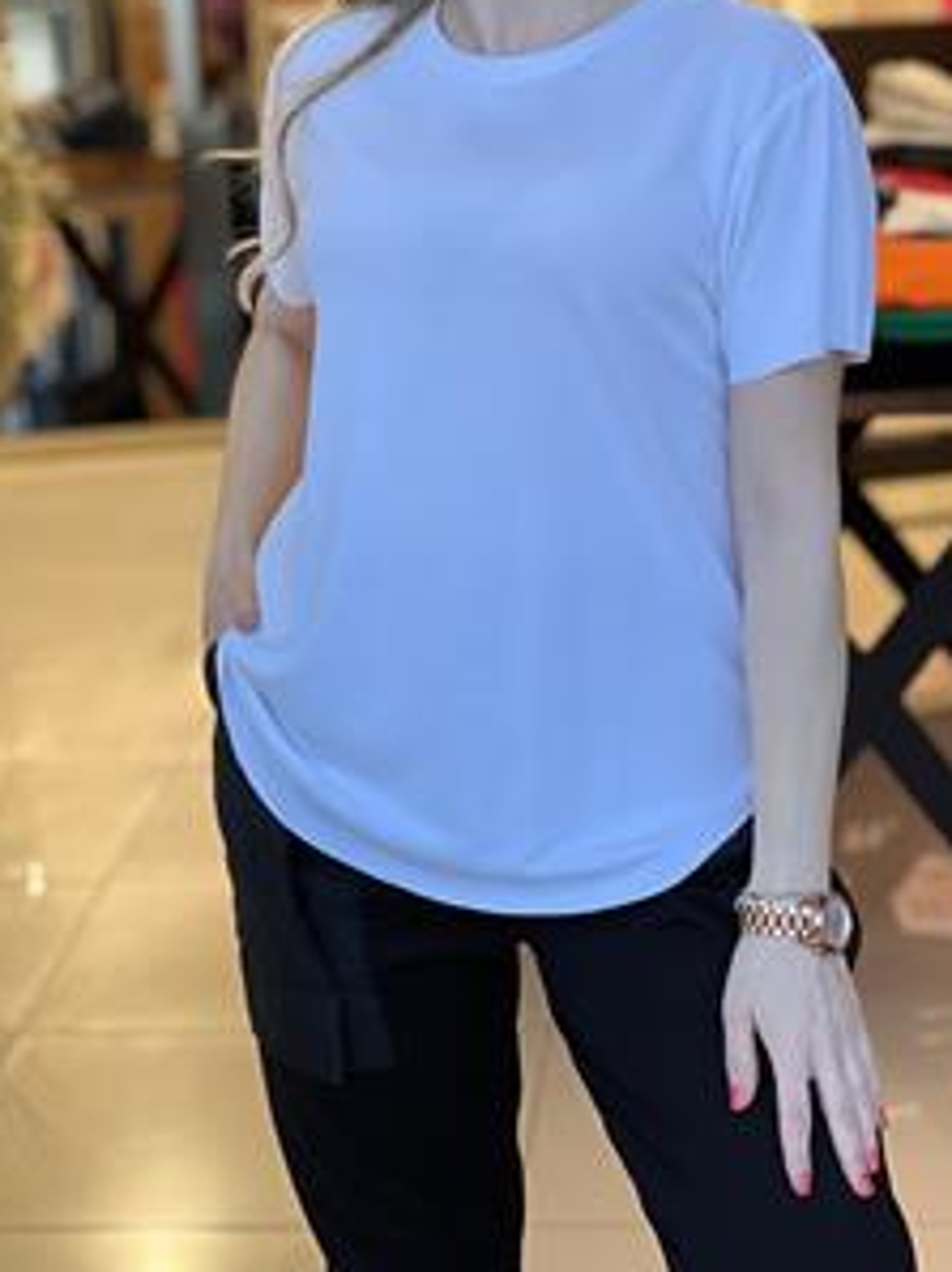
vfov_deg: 17.7
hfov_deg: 13.3
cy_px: 378
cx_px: 598
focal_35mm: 111
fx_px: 4076
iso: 160
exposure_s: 1/100
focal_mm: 9
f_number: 2.8
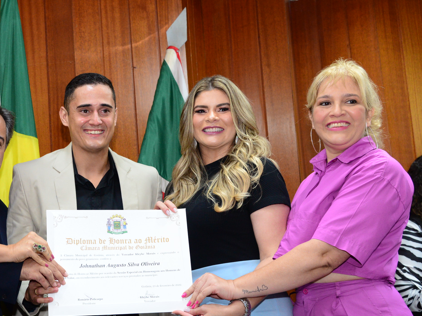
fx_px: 865
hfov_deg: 27.0
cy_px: 205
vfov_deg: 20.7
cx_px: 95
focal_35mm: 71
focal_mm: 46
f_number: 4.5
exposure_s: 1/60
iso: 2500
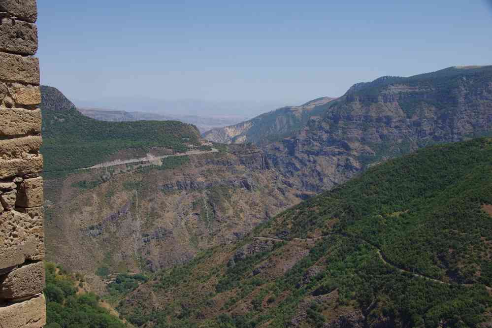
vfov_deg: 33.1
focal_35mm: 40
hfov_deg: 48.1
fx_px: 551
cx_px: 246
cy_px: 164
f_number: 11
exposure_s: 1/80
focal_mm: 26.9
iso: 200
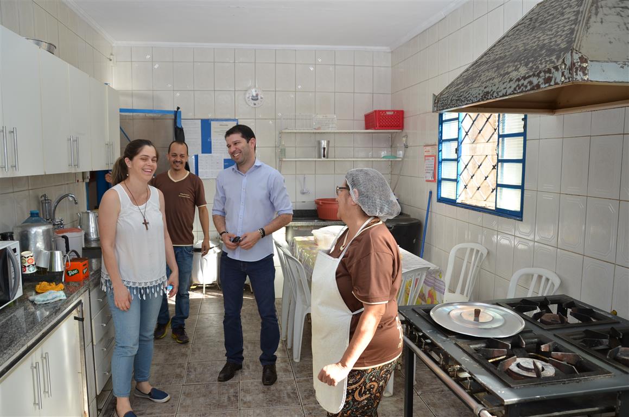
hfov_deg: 67.5
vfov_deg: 47.7
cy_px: 208
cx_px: 314
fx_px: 471
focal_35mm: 27
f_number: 4
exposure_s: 1/60
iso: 200
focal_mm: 18
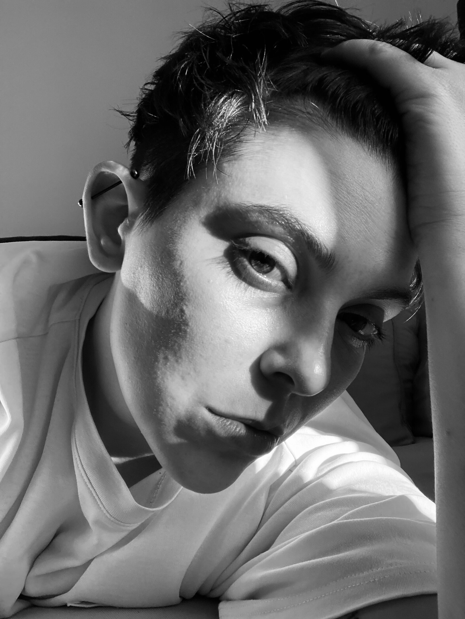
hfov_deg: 44.2
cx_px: 232
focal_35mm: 32
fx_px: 573
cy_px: 310
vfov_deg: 56.8
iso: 32
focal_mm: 2.87
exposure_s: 1/121
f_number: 2.2
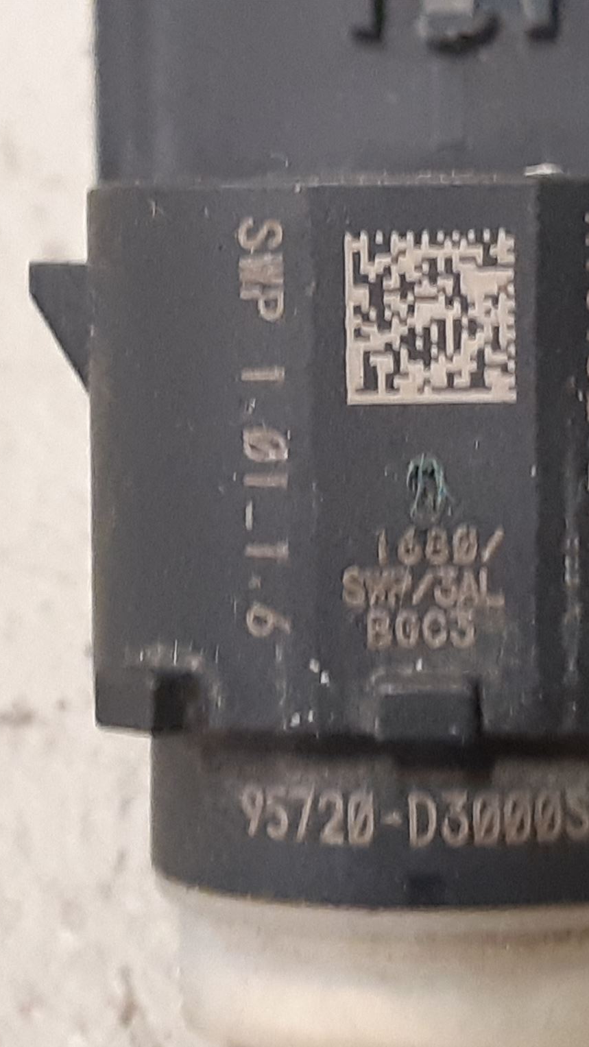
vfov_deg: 52.8
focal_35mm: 38
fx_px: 1055
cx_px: 363
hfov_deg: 31.1
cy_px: 525
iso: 250
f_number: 1.7
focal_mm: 3.93
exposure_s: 1/33
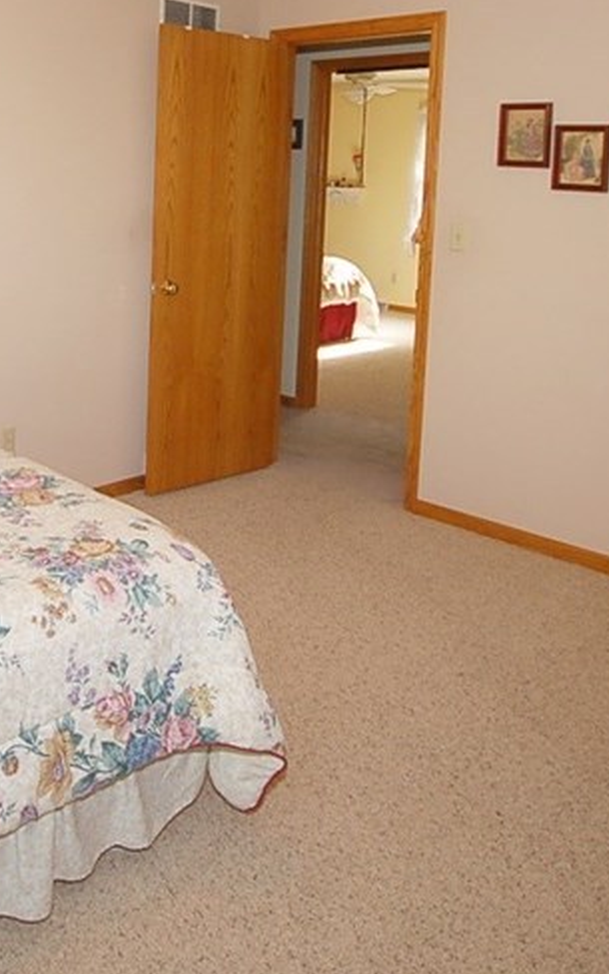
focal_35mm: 34
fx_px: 903
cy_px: 259
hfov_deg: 35.7
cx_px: 95
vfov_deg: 54.4
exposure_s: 1/60
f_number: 4
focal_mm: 10
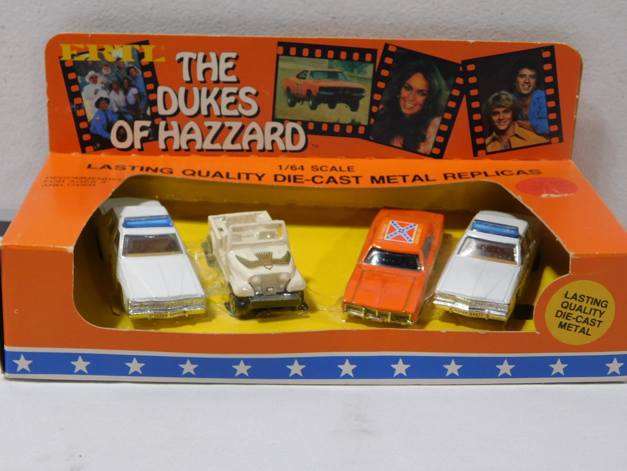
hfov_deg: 32.7
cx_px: 314
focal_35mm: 59
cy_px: 236
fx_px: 1069
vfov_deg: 24.8
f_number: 4
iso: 180
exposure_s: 1/30
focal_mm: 10.4
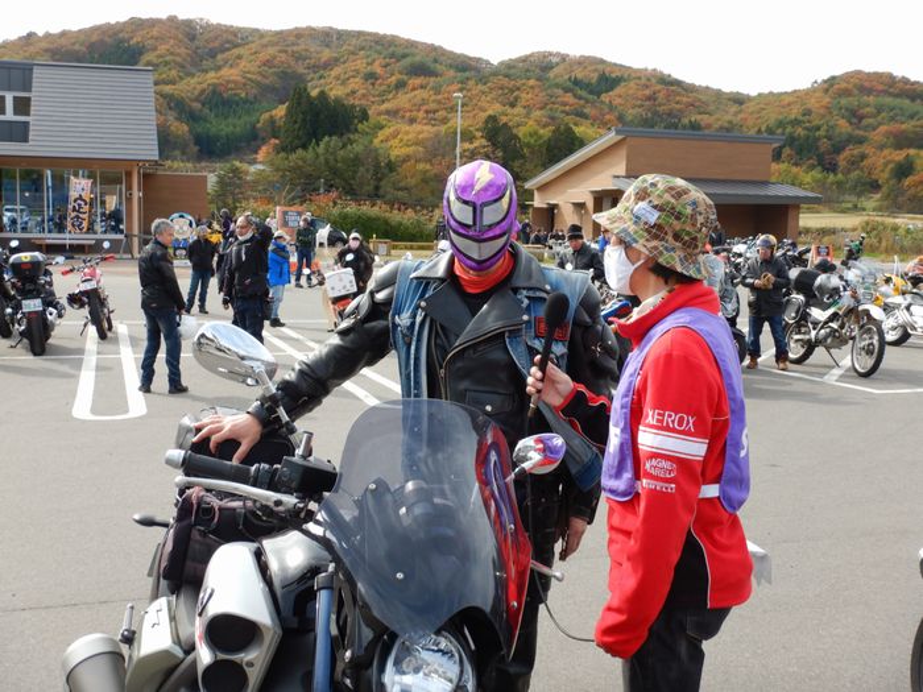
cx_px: 462
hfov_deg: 46.8
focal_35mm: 40
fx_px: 1067
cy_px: 346
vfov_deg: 36.0
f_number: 4.2
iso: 125
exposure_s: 1/320
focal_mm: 7.2
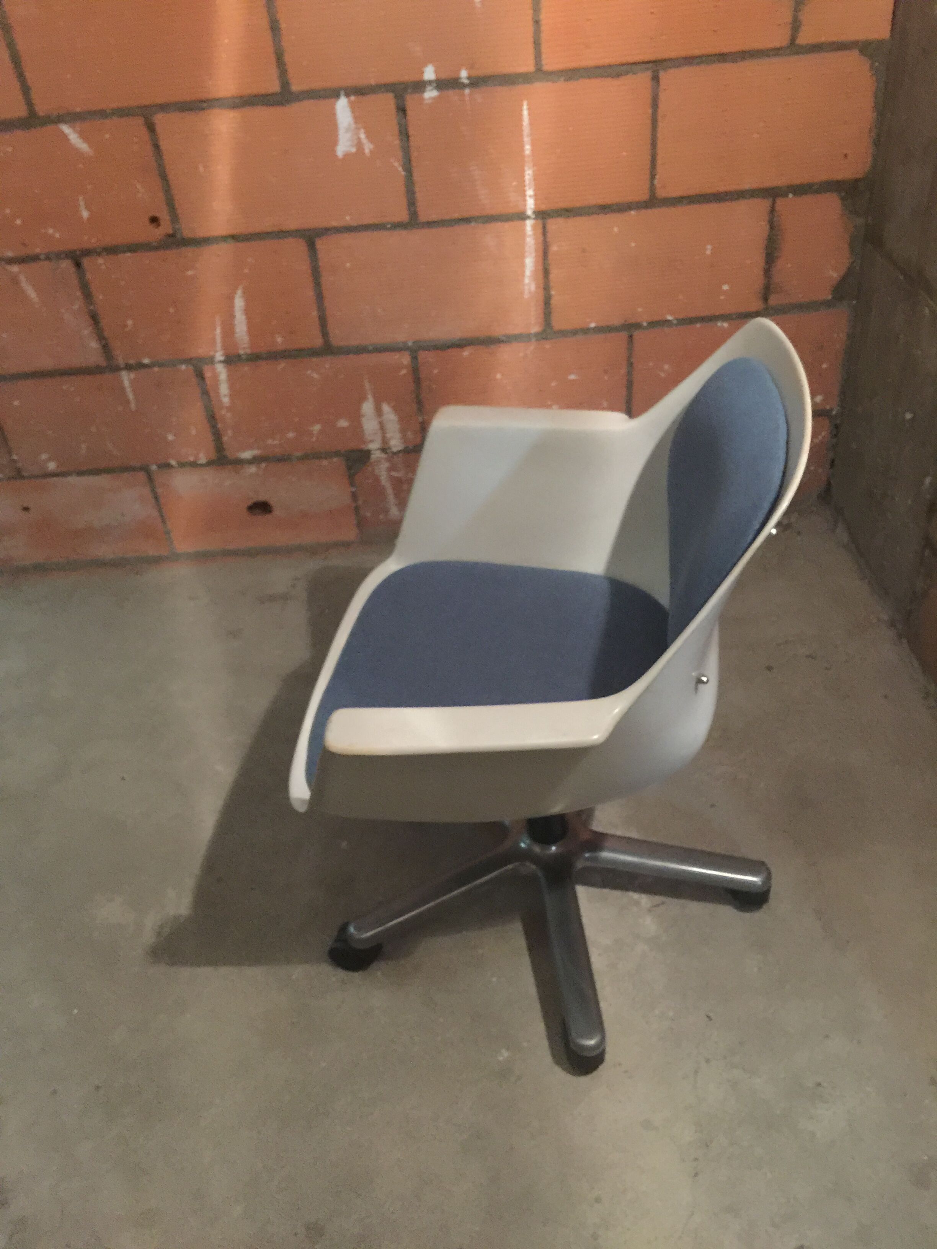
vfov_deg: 61.7
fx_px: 1047
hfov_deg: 48.2
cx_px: 468
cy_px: 624
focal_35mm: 29
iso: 125
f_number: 2.2
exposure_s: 1/4
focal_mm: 4.15
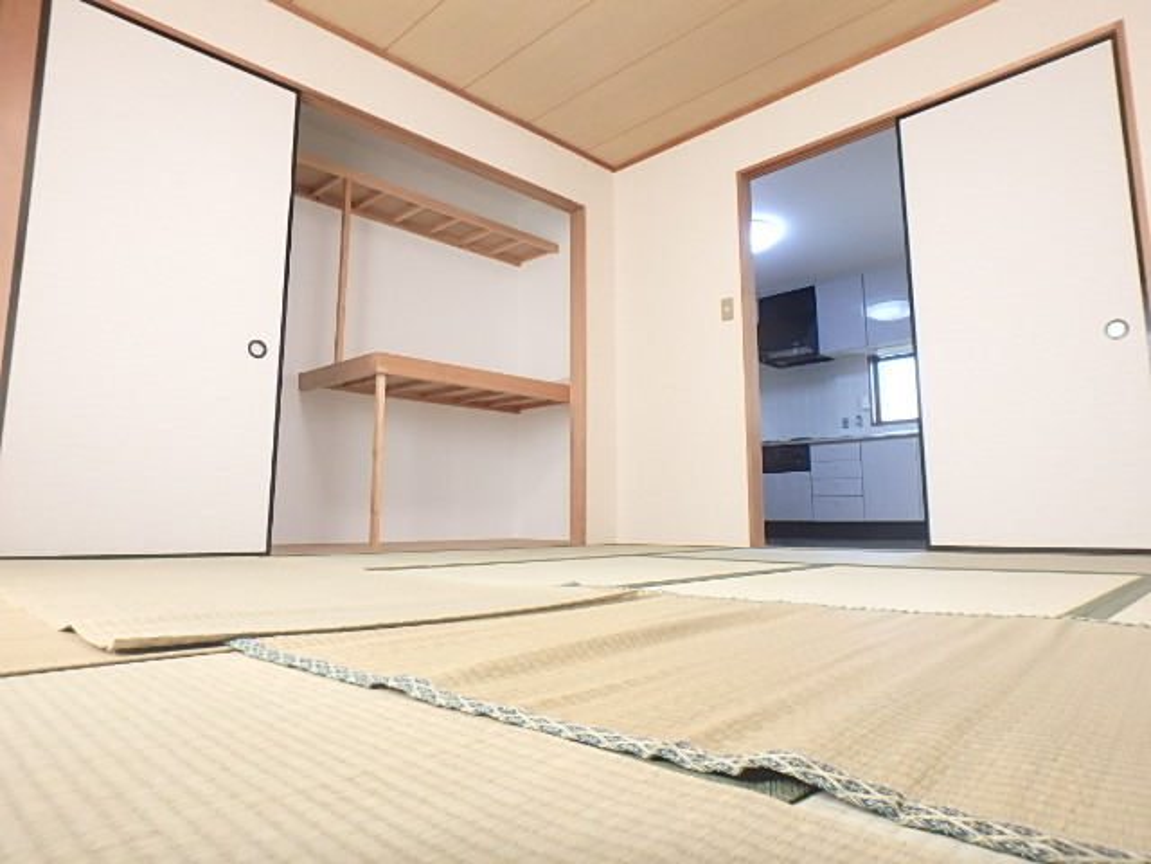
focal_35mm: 21
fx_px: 698
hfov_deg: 79.0
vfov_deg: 63.4
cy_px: 432
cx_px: 576
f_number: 3.5
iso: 200
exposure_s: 1/30
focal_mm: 3.7
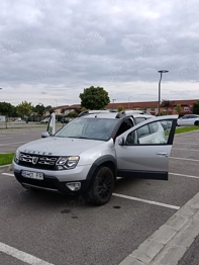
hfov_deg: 40.7
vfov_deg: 52.5
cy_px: 148
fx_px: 268
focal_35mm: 35
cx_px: 105
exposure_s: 1/321
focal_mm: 6.11
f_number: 1.65
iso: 50
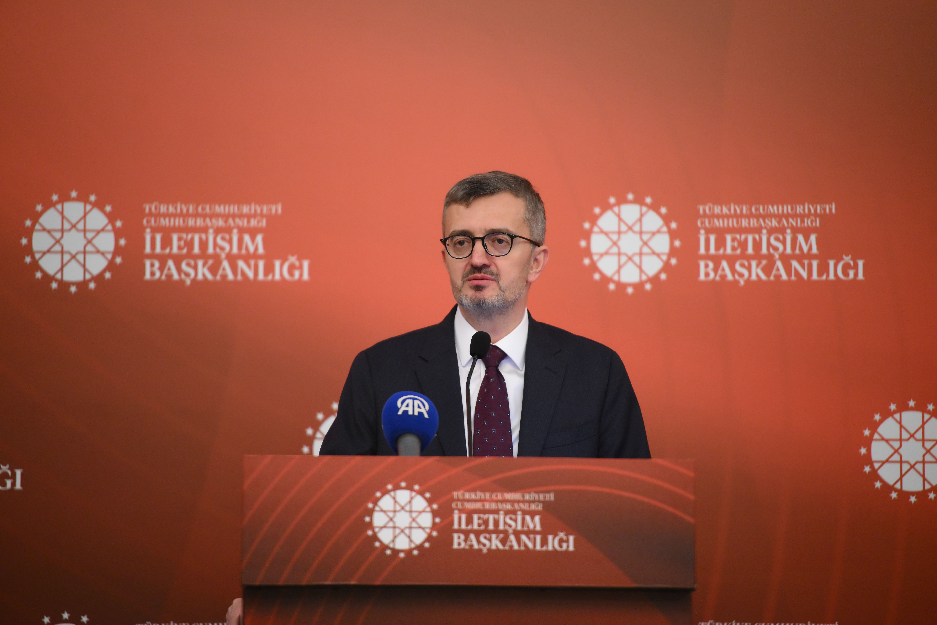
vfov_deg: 18.7
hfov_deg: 27.7
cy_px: 312
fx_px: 1900
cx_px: 468
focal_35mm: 73
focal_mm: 73
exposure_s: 1/250
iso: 2500
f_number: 2.8
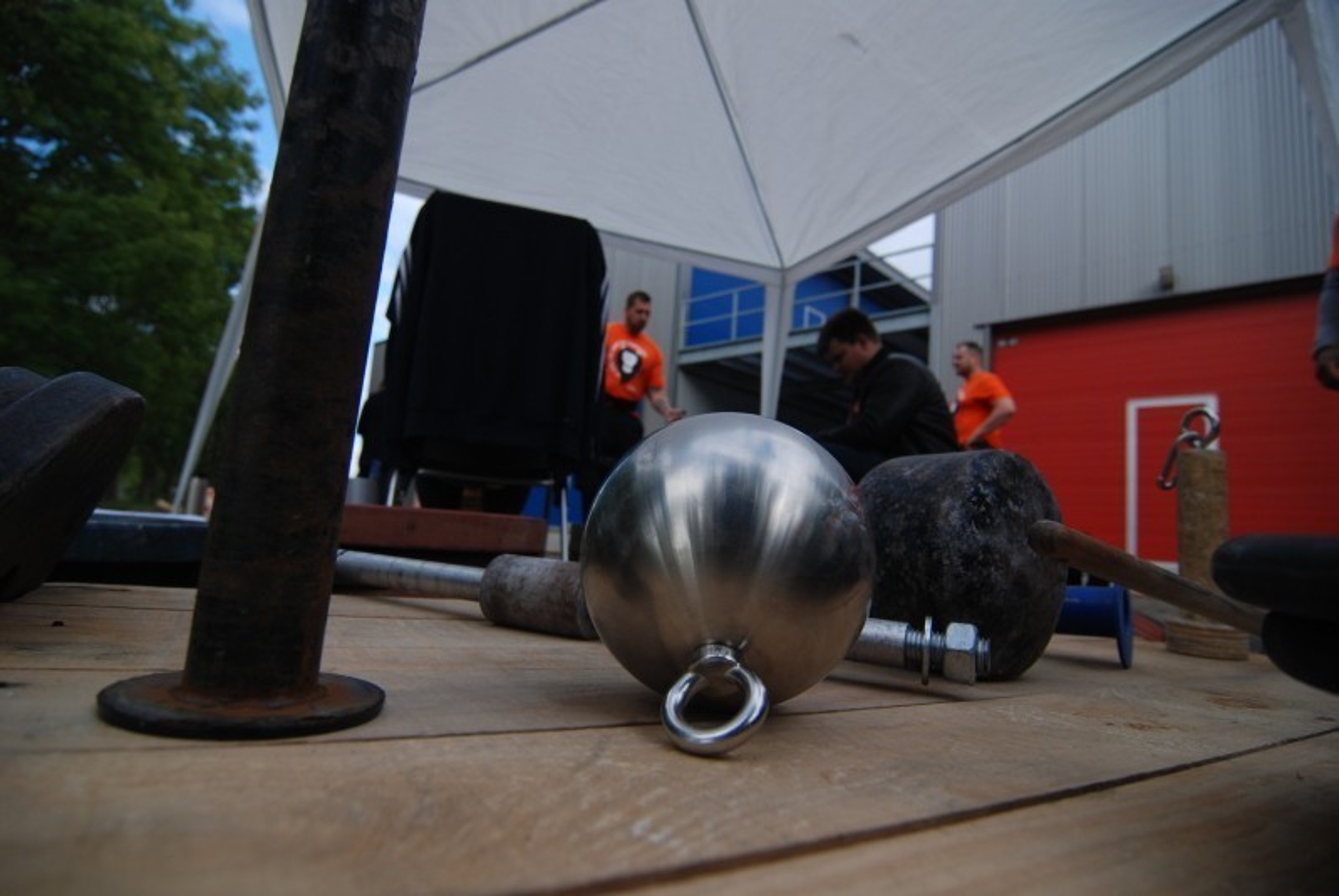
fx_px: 670
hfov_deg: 89.9
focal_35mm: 18
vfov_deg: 67.5
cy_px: 448
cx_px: 670
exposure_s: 1/800
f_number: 4
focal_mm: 12
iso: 200
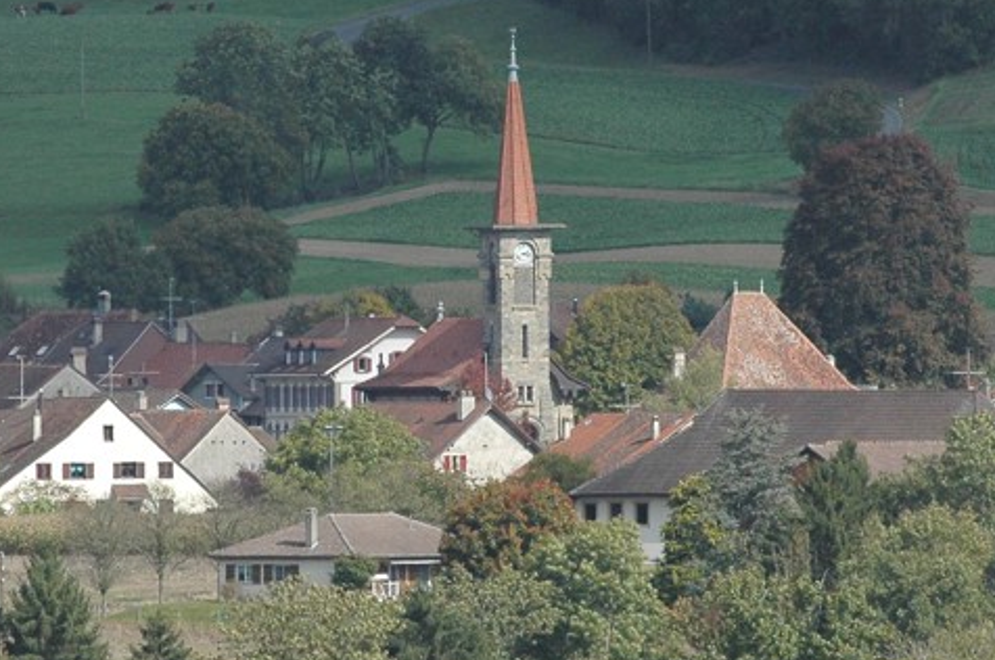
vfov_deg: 2.1
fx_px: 17830
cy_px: 396
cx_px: 443
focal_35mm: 646
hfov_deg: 3.2
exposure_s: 1/1000
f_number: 9
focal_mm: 200
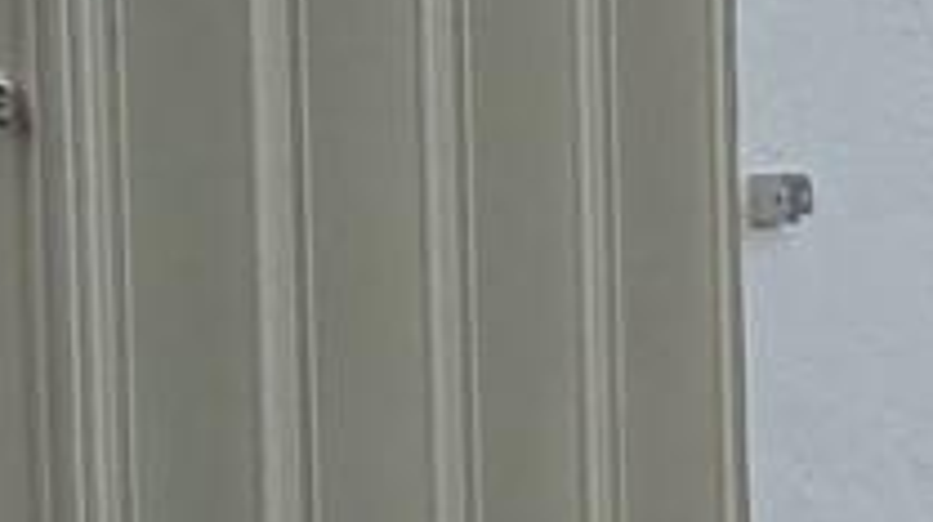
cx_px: 2991
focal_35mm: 117
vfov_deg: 10.3
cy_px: 250
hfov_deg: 10.5
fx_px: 2891
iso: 20
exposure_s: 1/789
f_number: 2.2
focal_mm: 2.22
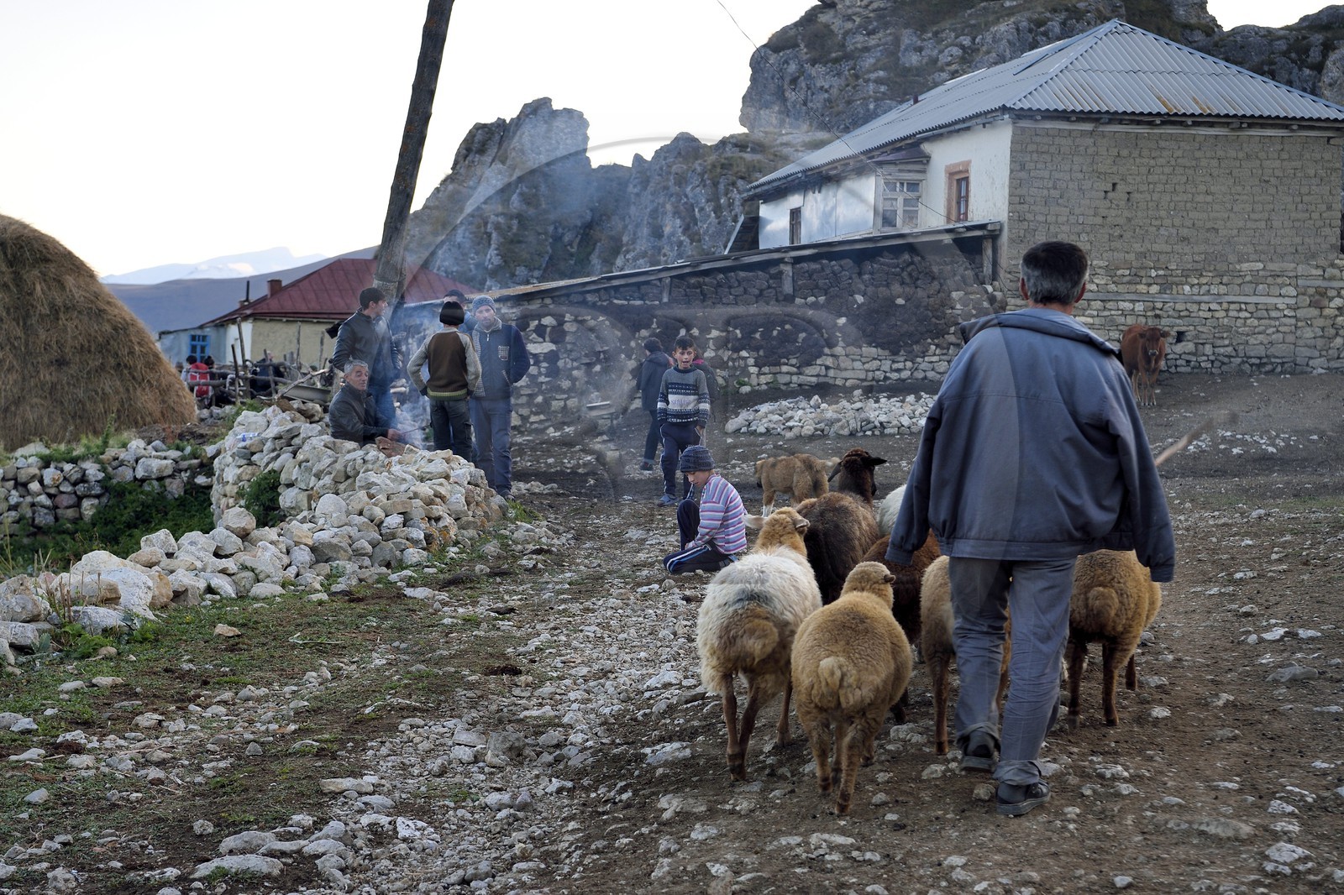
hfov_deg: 31.0
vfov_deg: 20.9
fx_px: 2426
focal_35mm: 65
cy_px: 448
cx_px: 672
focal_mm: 65
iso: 400
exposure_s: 1/100
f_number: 6.3
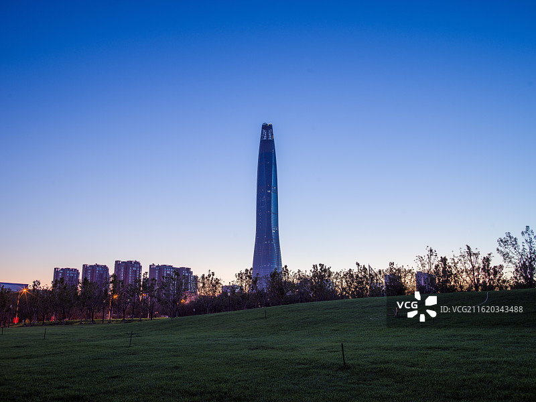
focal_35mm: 46
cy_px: 201
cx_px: 268
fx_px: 712
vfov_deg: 31.5
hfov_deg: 41.2
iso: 64
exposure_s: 3
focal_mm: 55
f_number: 8
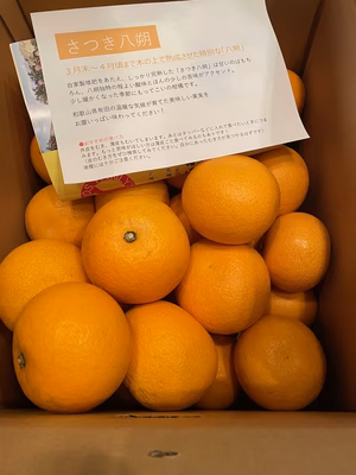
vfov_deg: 67.3
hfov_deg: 53.1
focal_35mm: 26
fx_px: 357
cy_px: 238
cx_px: 178
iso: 200
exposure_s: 1/50
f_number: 1.6
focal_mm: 4.2
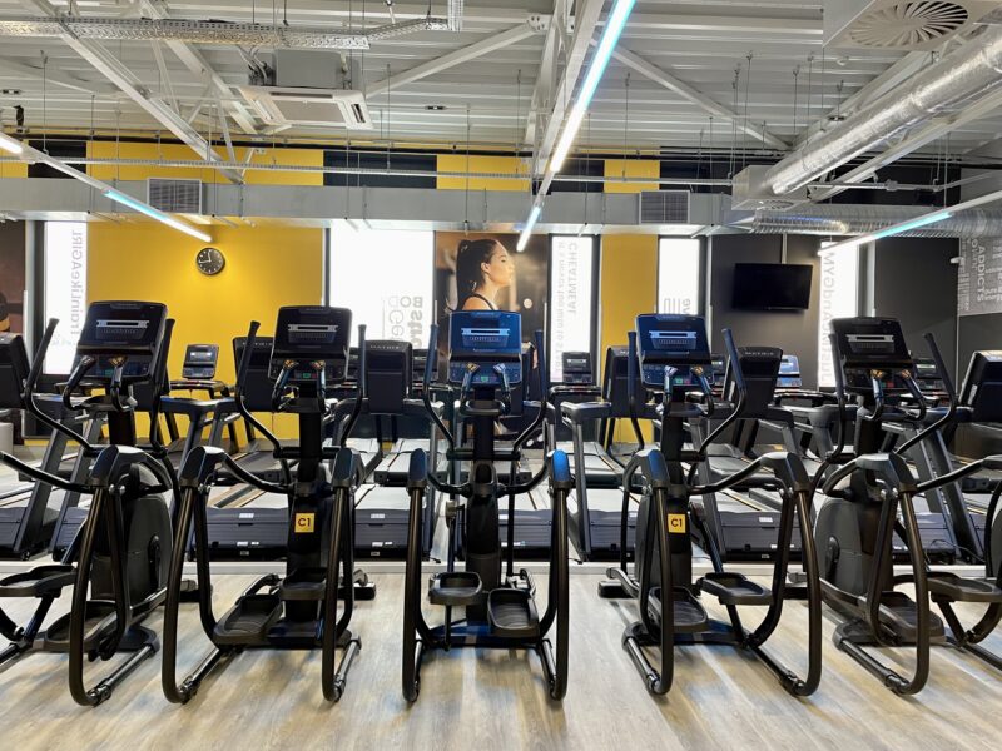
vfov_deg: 53.1
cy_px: 376
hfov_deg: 67.3
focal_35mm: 26
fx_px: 753
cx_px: 501
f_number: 1.6
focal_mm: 4.2
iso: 125
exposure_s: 1/49
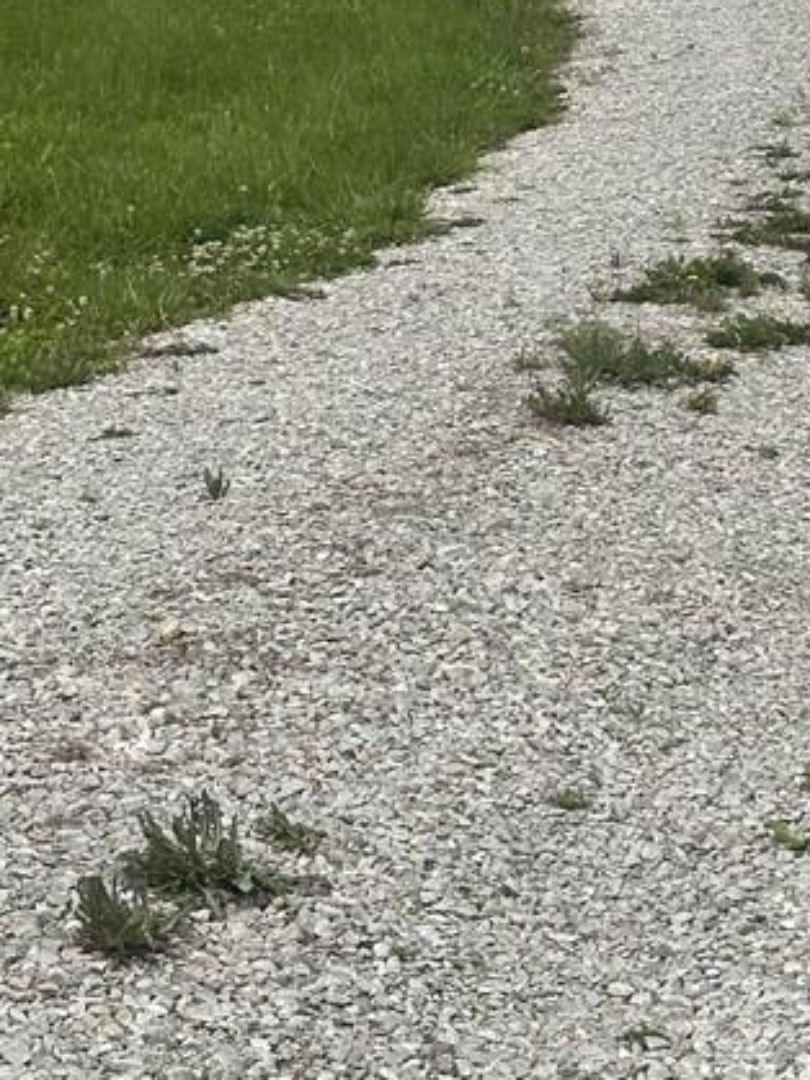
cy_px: 173
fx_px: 3434
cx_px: 619
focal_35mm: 110
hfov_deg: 13.4
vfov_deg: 17.7
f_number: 1.78
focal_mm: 6.86
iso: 64
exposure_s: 1/5556
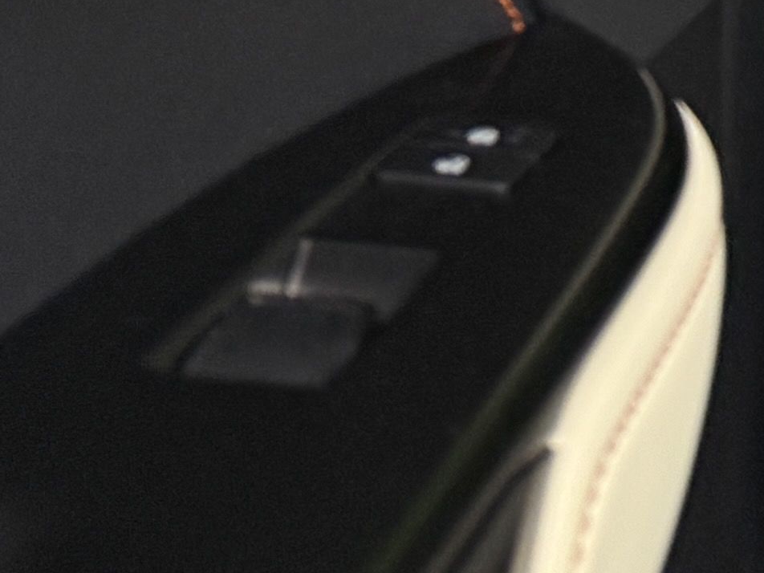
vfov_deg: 8.9
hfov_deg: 10.3
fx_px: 3178
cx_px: 2228
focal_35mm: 144
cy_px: -969
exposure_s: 1/50
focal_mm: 6.76
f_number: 1.78
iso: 125
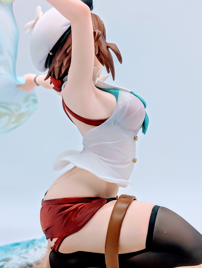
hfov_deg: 29.7
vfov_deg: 38.9
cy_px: 134
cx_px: 101
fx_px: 380
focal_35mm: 49
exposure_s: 1/50.1
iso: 26
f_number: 1.68
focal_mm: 6.9
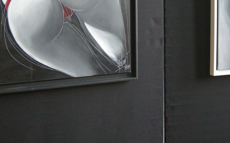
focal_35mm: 80
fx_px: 501
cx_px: 141
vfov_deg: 16.3
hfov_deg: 25.8
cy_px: 47
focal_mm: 7.5
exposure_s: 1/39.5
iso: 400
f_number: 2.7
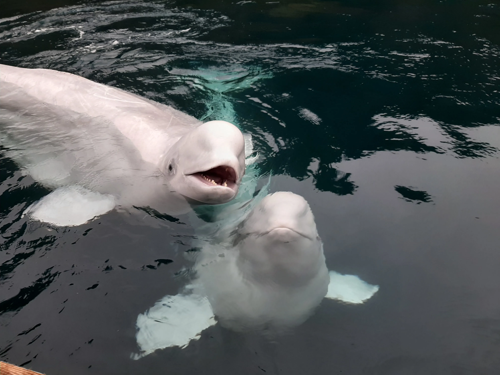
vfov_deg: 53.1
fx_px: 376
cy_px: 188
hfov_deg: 67.3
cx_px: 250
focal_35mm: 26
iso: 40
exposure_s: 1/50
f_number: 1.7
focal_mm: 3.93
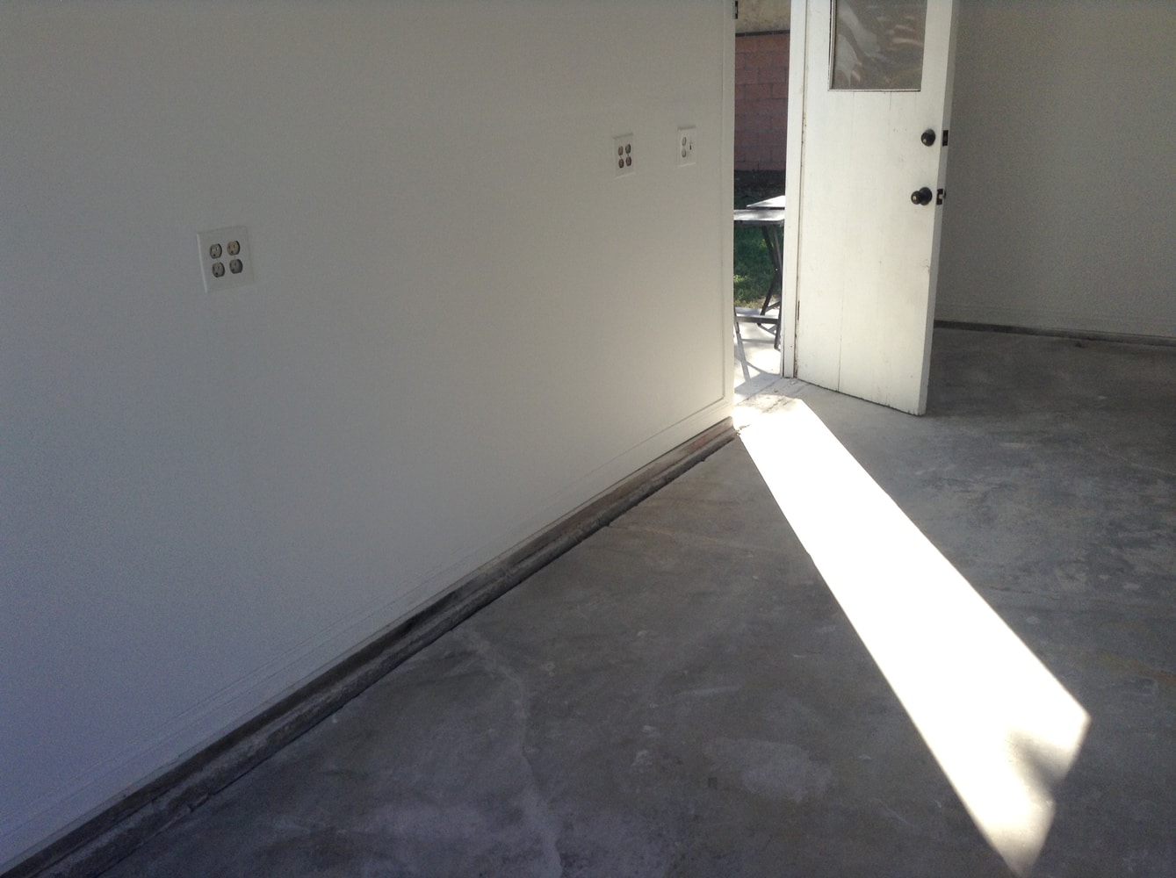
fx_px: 1119
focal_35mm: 33
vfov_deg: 42.8
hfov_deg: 55.4
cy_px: 439
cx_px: 588
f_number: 2.4
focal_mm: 3.3
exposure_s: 1/423
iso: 25
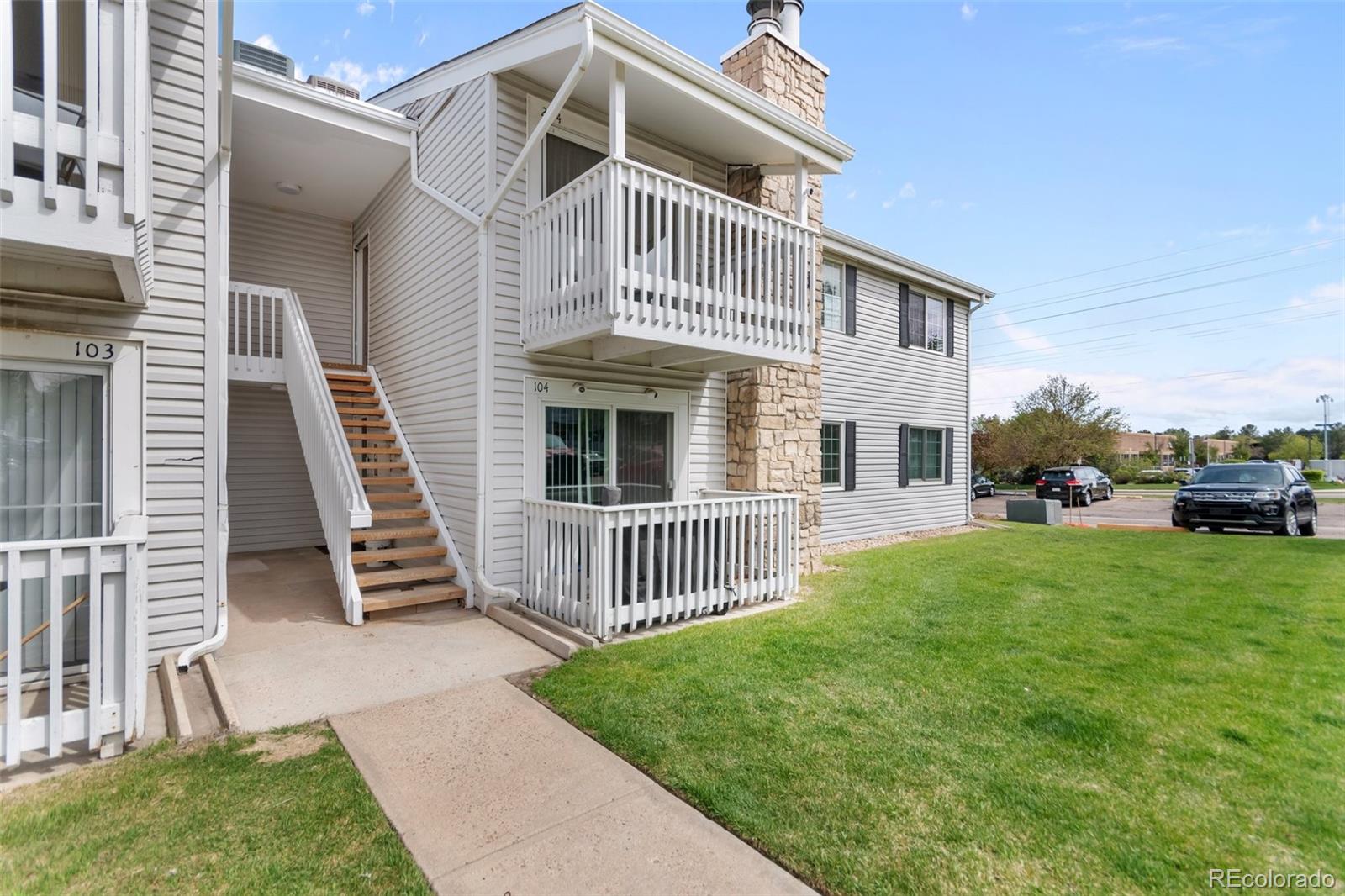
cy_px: 448
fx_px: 560
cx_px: 672
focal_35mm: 15
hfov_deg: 100.4
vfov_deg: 77.3
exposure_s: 1/250
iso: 400
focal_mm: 10
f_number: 8
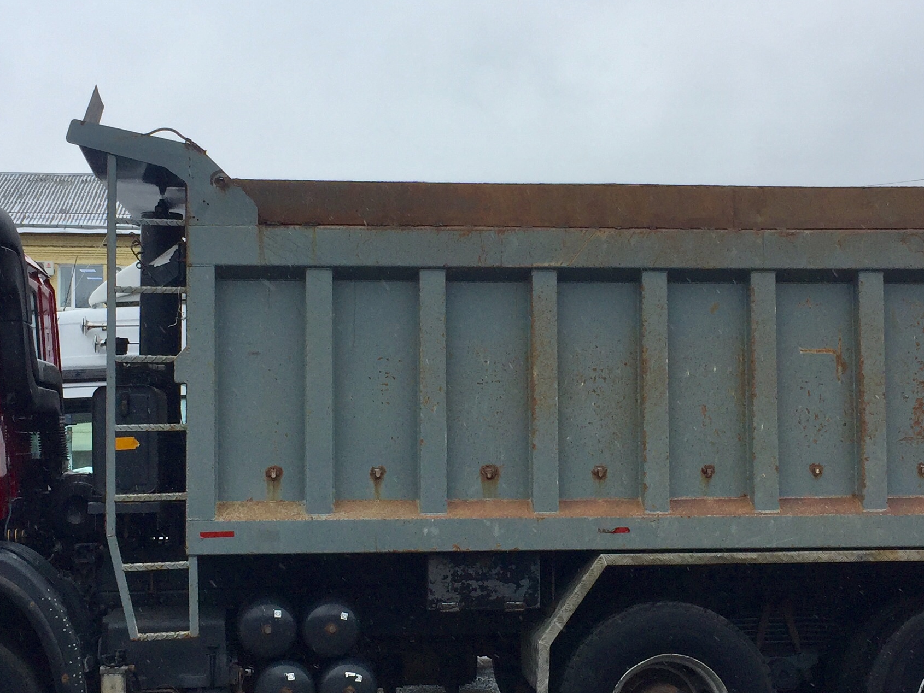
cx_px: 459
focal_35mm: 56
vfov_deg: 26.1
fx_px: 1495
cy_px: 375
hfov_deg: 34.3
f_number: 2.2
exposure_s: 1/329
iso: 32
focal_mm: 4.15
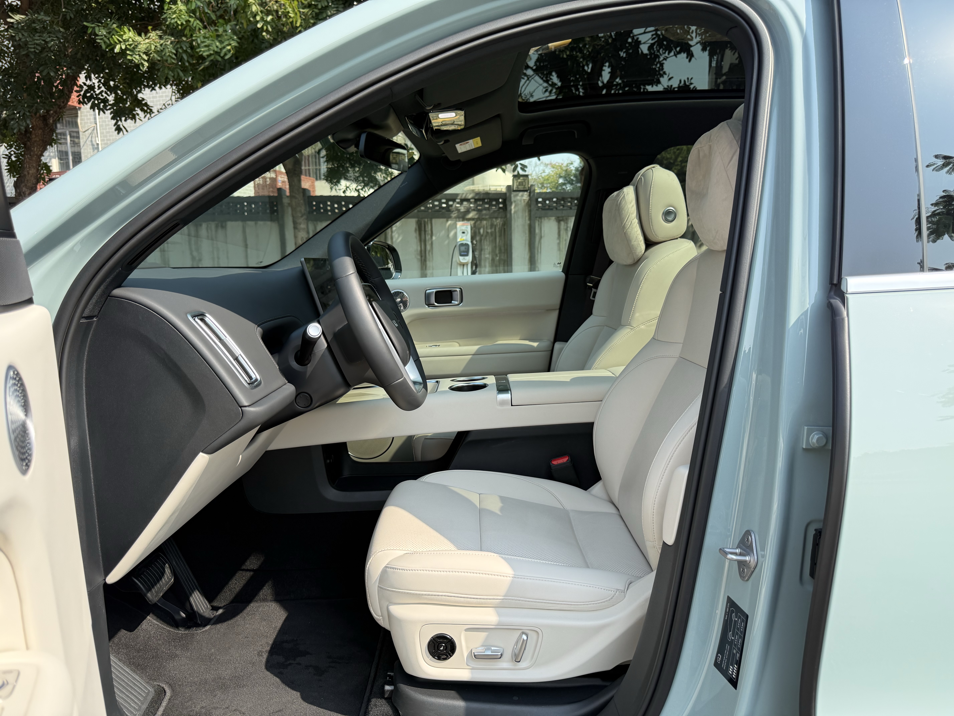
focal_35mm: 24
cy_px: 358
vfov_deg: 56.8
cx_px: 477
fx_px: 661
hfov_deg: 71.6
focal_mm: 6.76
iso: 100
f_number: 1.78
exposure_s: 1/1410
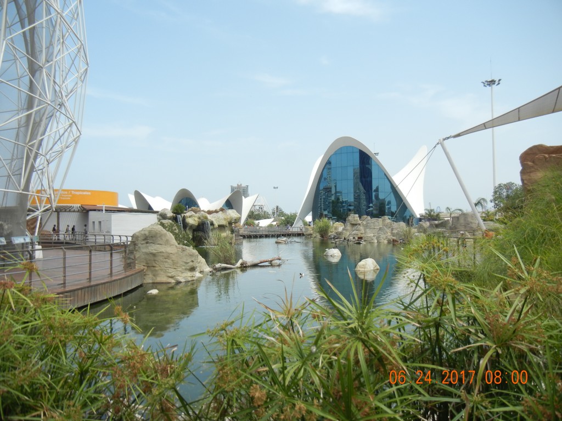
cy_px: 210
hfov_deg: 60.0
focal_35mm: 30
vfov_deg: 46.8
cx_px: 281
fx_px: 487
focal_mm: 5.4
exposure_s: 1/282
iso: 160
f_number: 7
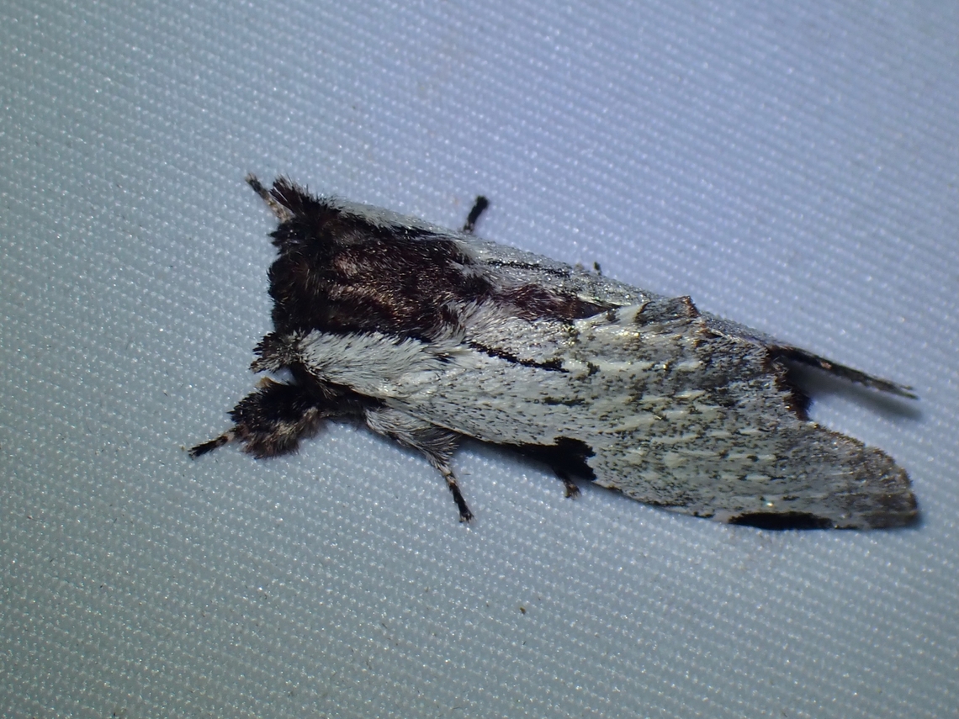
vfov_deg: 14.8
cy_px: 360
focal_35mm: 100
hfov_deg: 19.6
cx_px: 480
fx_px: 2770
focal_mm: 18
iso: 100
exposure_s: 1/2000
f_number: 6.3
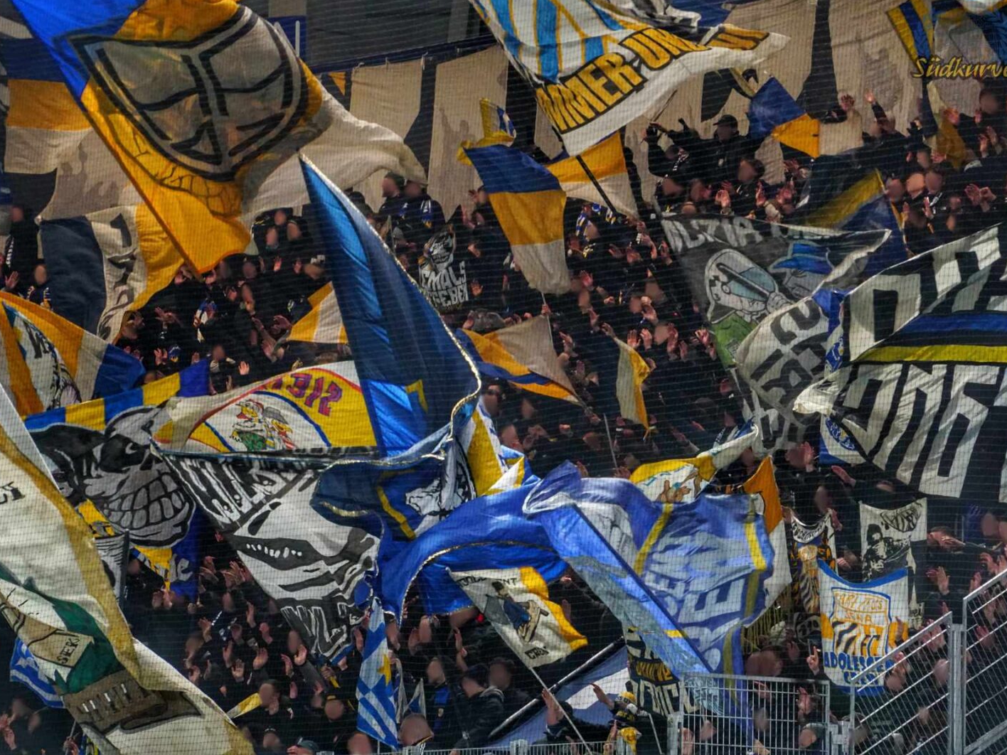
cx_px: 468
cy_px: 376
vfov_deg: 4.6
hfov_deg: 6.1
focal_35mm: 326
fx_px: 9484
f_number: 7.1
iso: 5000
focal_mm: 200
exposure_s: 1/320
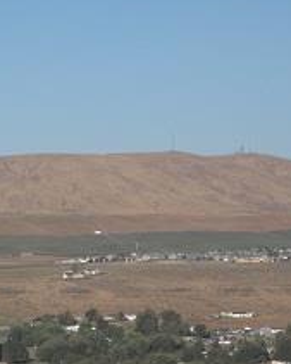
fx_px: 2582
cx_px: 40
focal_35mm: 240
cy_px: 286
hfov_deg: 6.4
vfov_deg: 8.0
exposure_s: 1/800
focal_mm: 14.5
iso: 100
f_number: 4.7
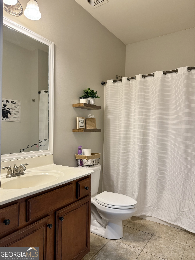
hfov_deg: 56.8
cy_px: 130
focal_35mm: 24
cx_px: 98
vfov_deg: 71.6
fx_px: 180
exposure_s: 1/60
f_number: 1.78
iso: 160
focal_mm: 6.76
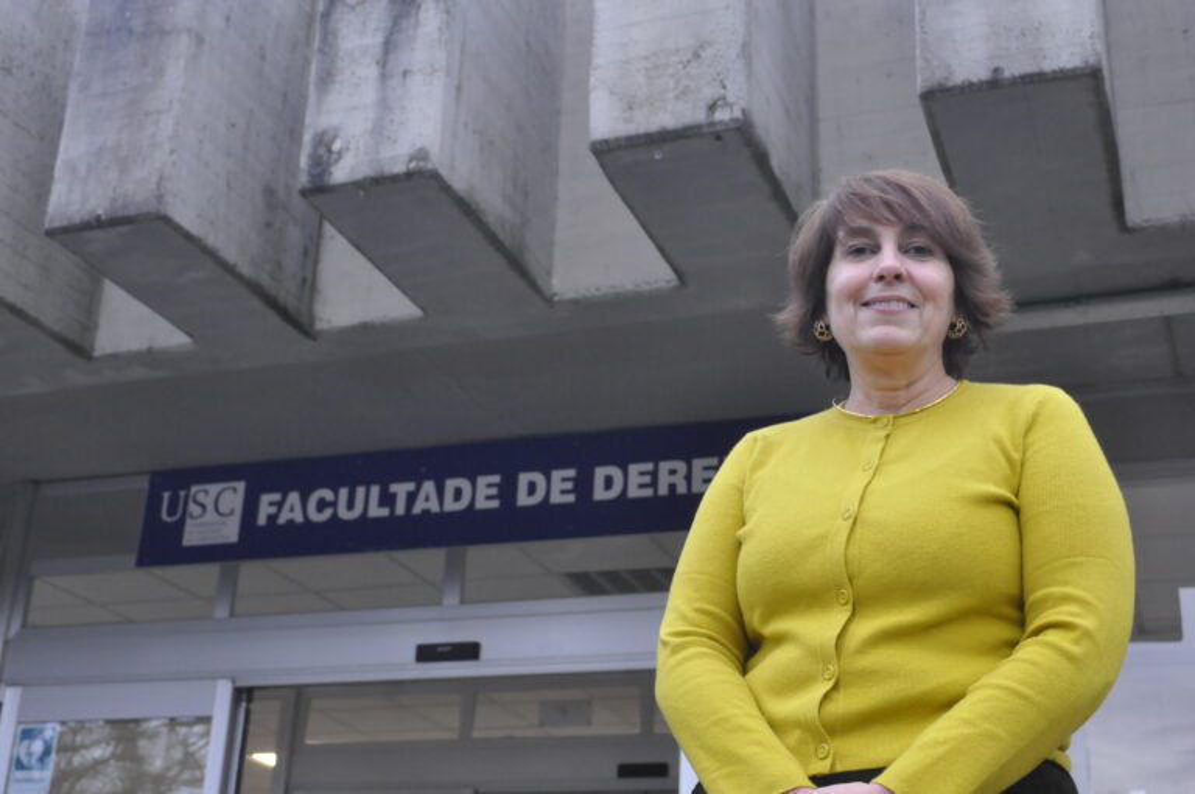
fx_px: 1591
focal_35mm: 48
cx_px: 598
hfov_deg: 41.2
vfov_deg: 28.0
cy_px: 397
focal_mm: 32
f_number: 7.1
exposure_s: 1/50
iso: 1600
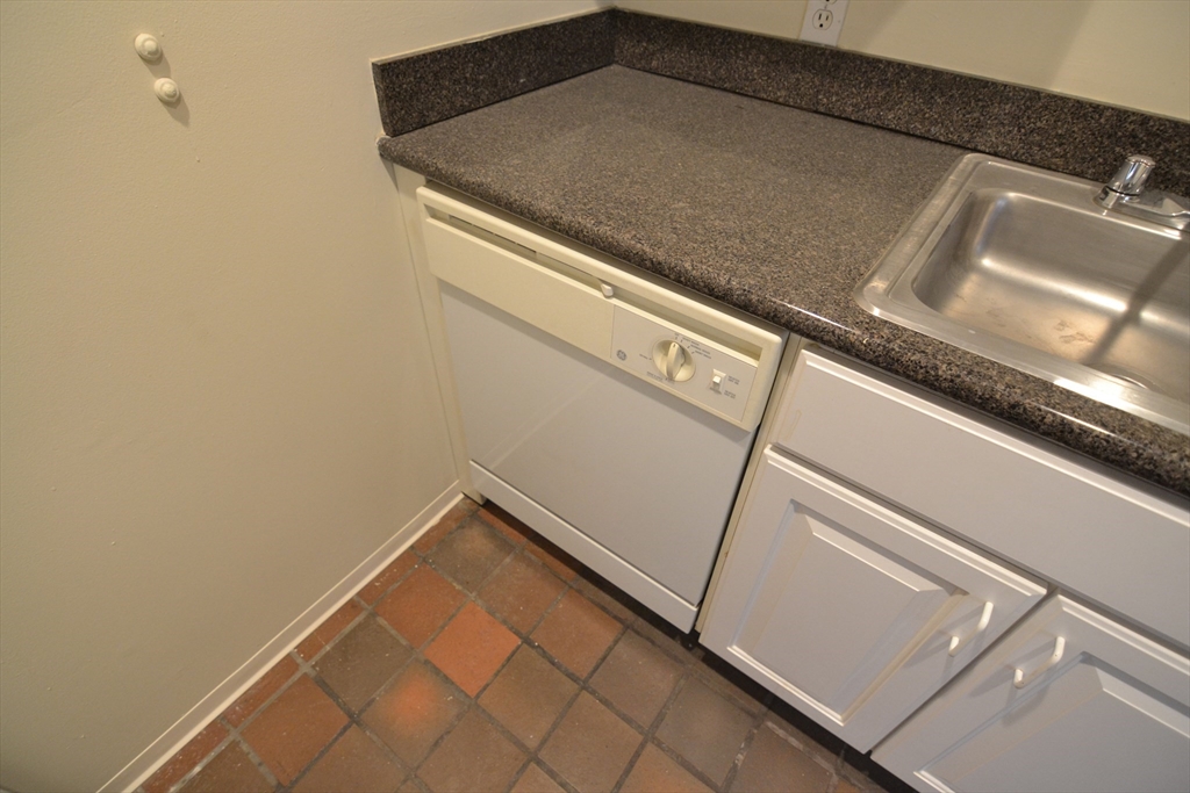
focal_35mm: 16
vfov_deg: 72.1
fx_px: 545
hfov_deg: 95.0
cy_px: 396
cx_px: 595
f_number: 2.8
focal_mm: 11
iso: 1250
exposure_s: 1/60
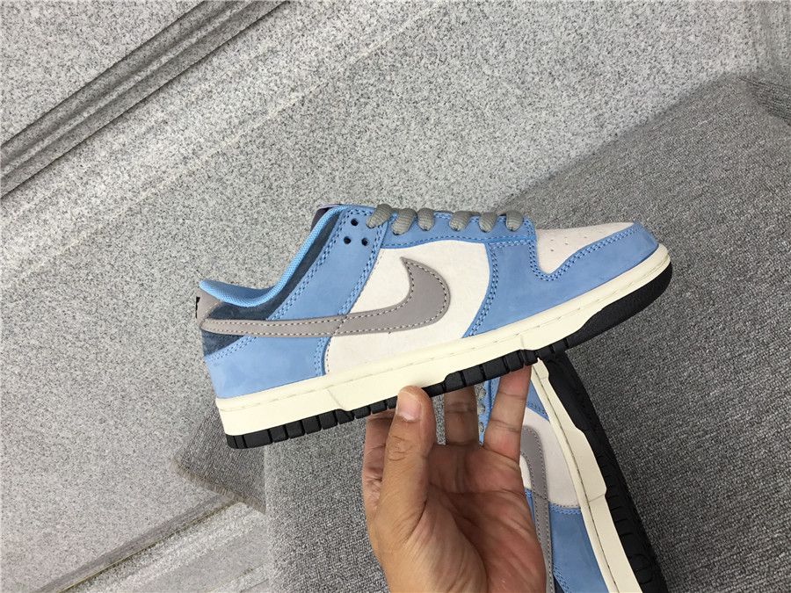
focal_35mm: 31
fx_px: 708
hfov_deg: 58.4
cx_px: 396
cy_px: 296
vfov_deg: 45.4
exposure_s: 1/50
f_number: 2.4
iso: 25
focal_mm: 3.3
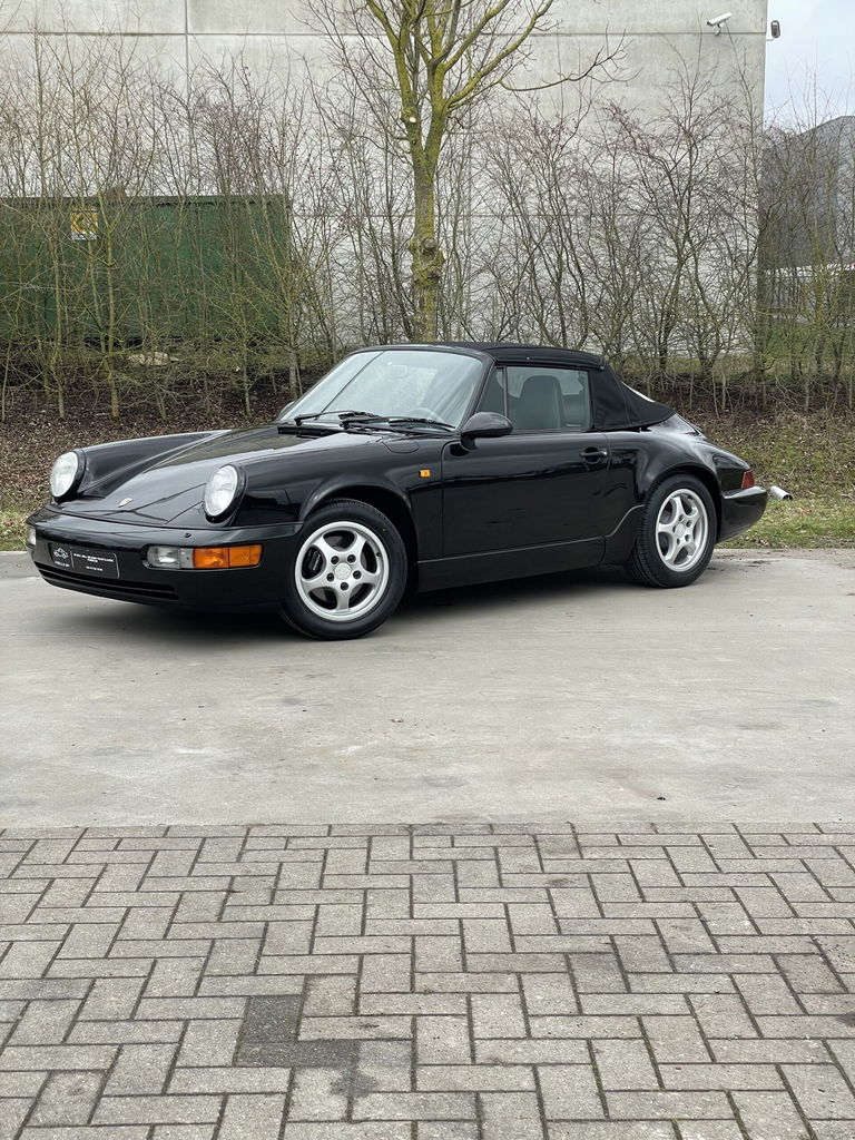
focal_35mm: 52
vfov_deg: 36.8
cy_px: 570
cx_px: 428
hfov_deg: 28.0
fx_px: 1713
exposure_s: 1/194
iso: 25
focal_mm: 6
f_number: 2
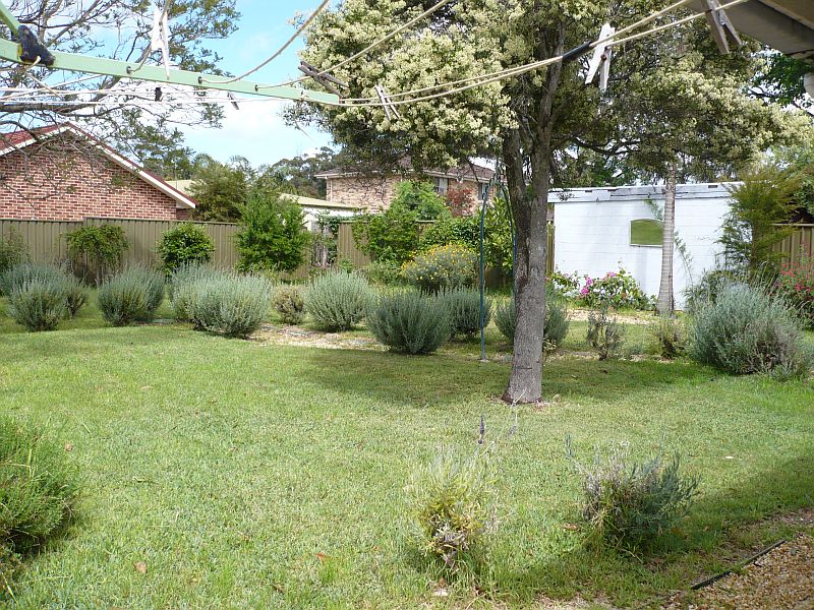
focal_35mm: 35
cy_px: 305
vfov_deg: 40.7
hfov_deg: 52.6
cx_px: 407
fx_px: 823
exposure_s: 1/640
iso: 100
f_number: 2.8
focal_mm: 5.8
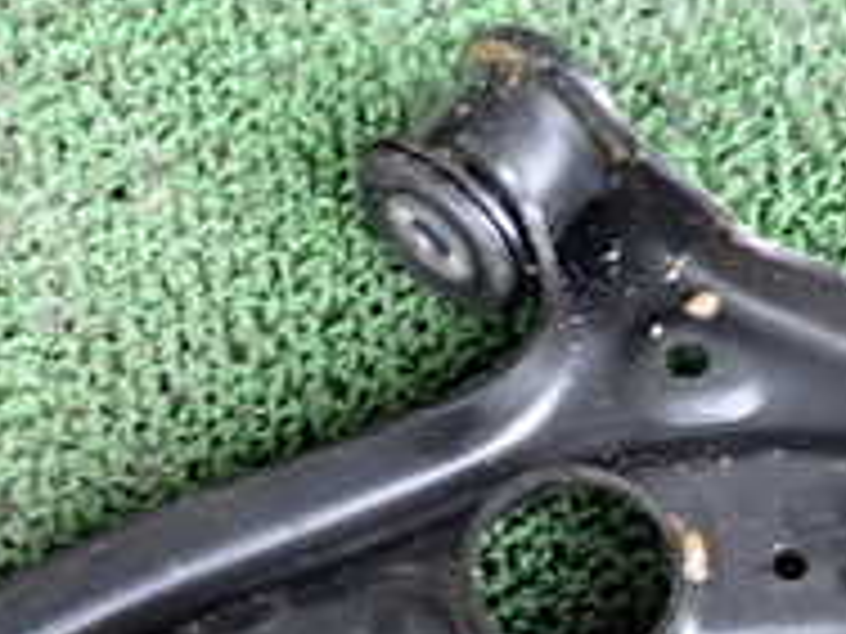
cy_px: 733
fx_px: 2346
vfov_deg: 14.9
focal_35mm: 96
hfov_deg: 20.4
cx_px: 576
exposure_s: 1/30
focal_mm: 5.4
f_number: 2.3
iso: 250
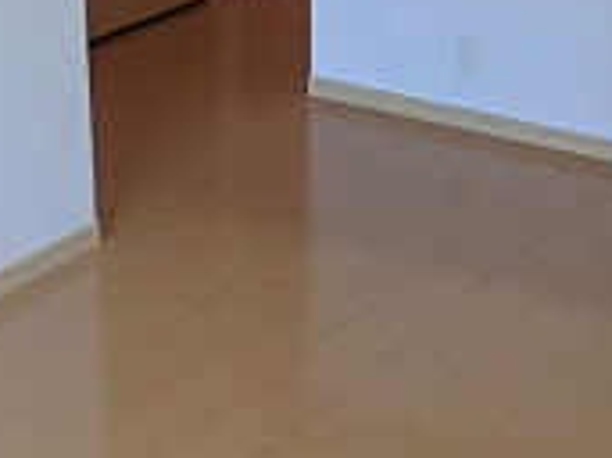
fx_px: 1590
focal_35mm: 90
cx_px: 404
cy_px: 122
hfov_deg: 21.7
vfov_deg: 16.3
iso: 200
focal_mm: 4.3
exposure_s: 1/60
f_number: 3.2
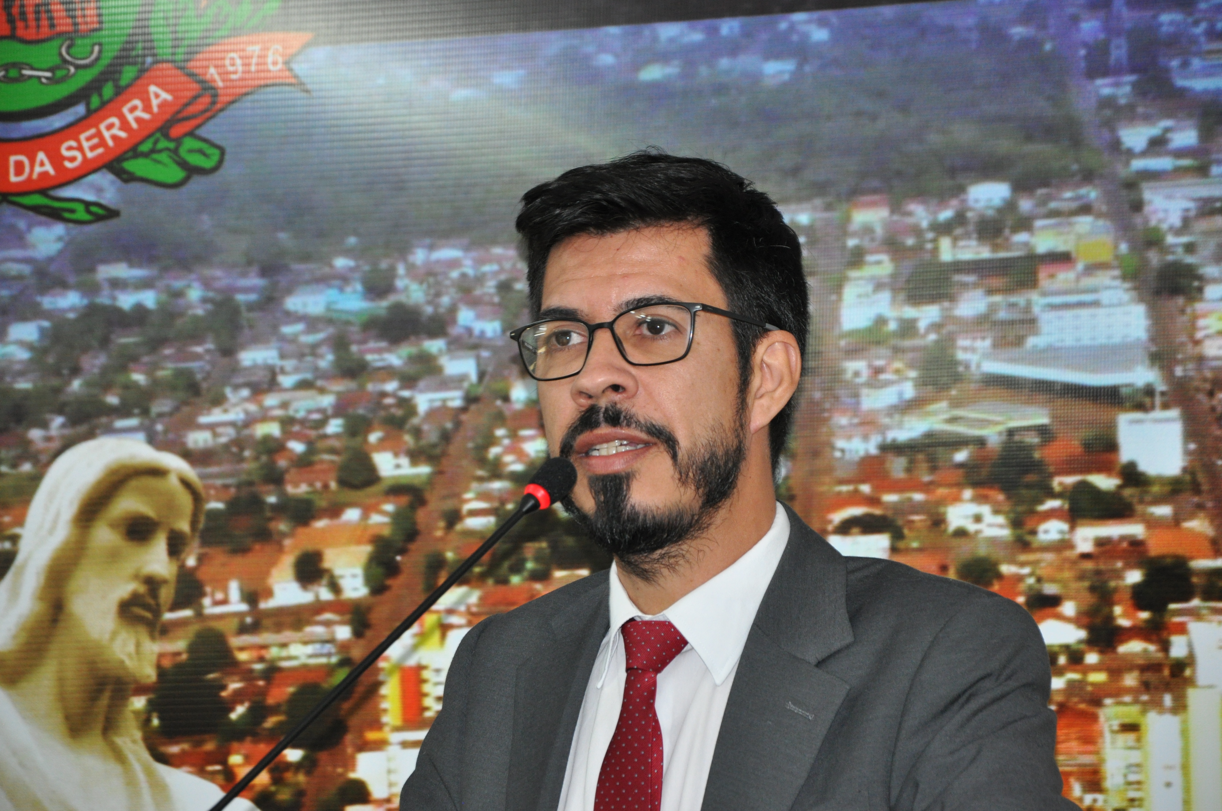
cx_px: 611
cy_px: 406
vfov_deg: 8.7
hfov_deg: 13.1
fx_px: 5340
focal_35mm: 158
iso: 800
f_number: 5.6
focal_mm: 105
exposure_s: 1/60
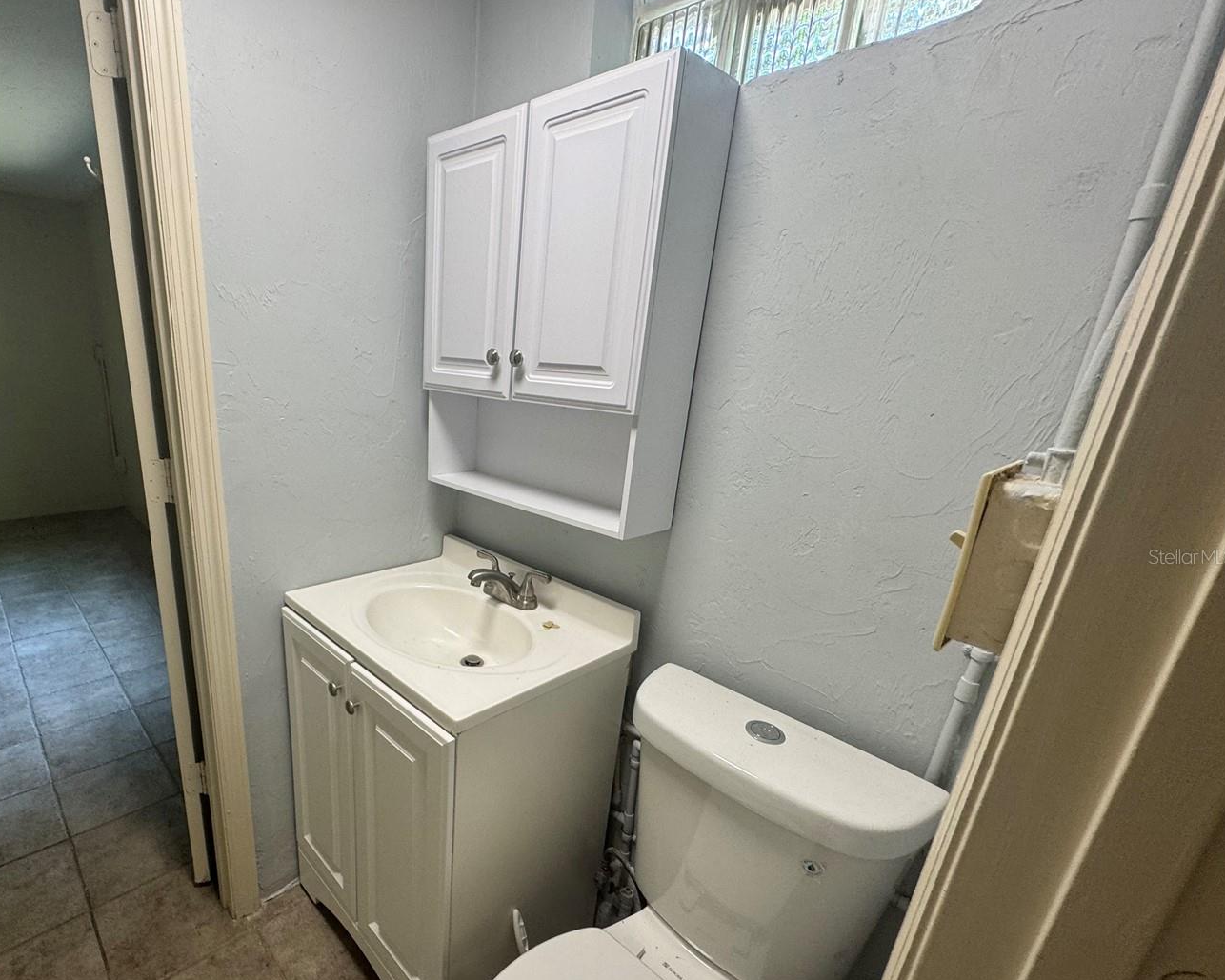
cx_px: 476
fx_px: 616
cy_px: 556
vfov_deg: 76.6
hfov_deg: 88.2
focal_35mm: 17
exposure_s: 1/120
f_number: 2.2
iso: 160
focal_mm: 2.22
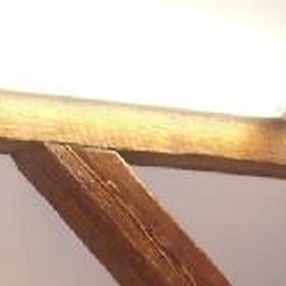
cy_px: 600
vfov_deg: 7.4
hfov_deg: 7.3
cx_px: 681
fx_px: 2103
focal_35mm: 225
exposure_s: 1/30
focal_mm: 7.4
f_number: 2.8
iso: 200
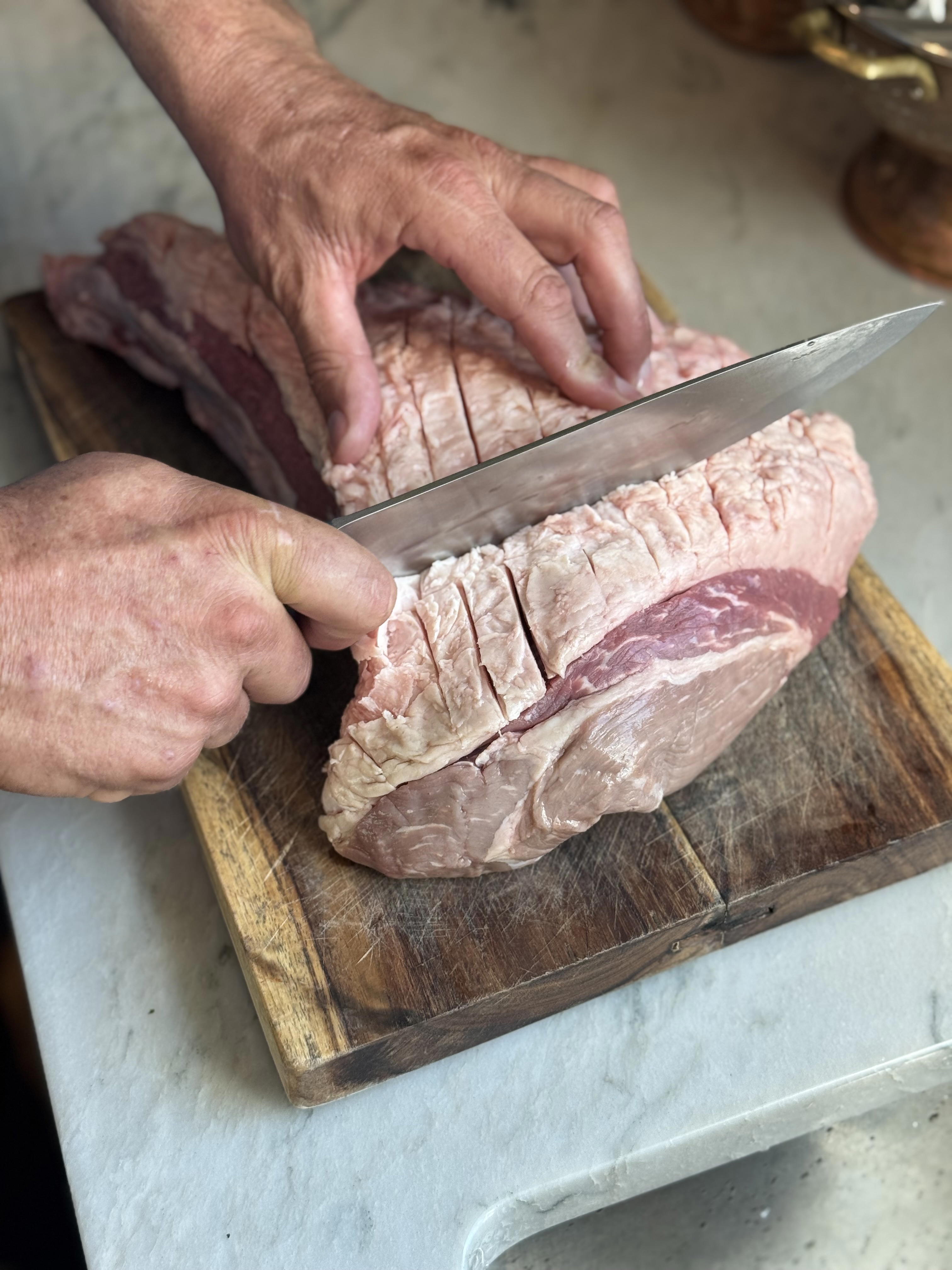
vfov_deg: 39.7
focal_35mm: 48
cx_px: 476
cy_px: 635
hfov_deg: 30.3
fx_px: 1760
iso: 80
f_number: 1.78
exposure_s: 1/120
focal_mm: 6.76
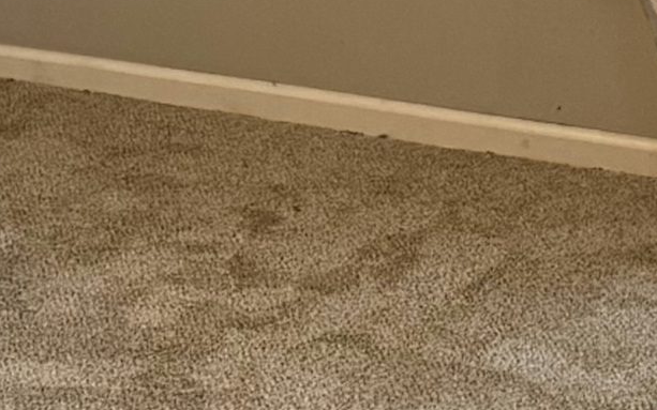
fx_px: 3044
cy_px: -461
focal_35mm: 170
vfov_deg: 7.4
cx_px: 479
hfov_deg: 12.3
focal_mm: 6.76
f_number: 1.78
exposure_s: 1/40
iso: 640
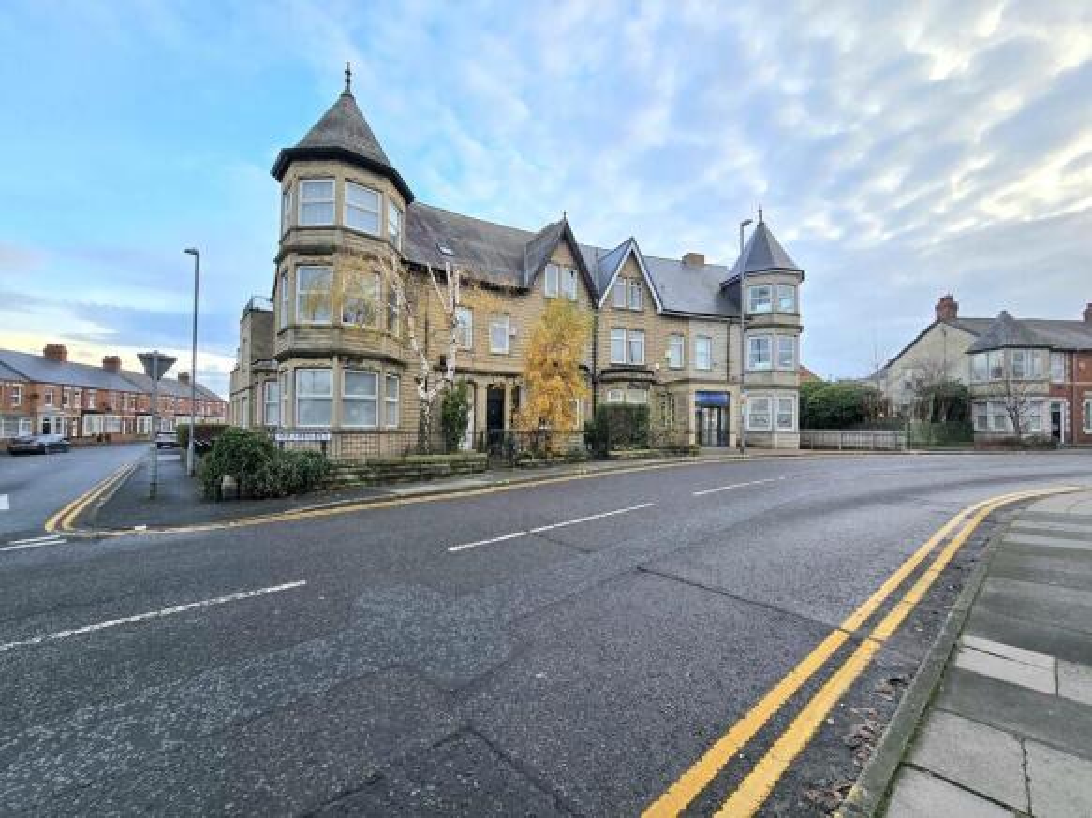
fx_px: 410
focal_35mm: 13
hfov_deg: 106.2
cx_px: 546
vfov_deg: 89.9
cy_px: 409
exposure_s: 1/217
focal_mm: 2.2
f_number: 2.2
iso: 50
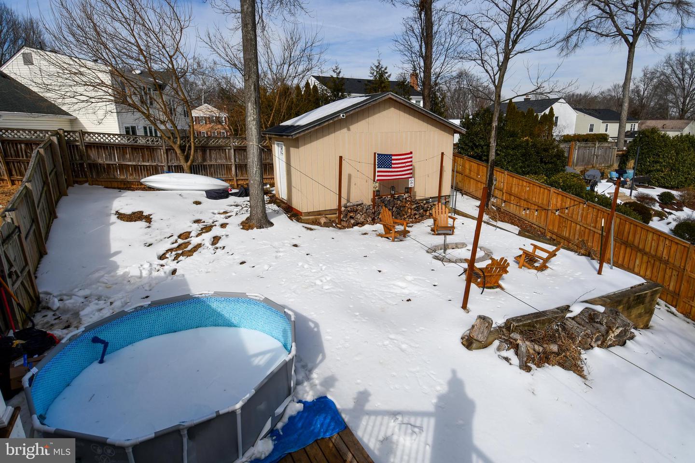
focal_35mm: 18
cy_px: 232
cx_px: 348
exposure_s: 1/500
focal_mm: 12
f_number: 11
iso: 100
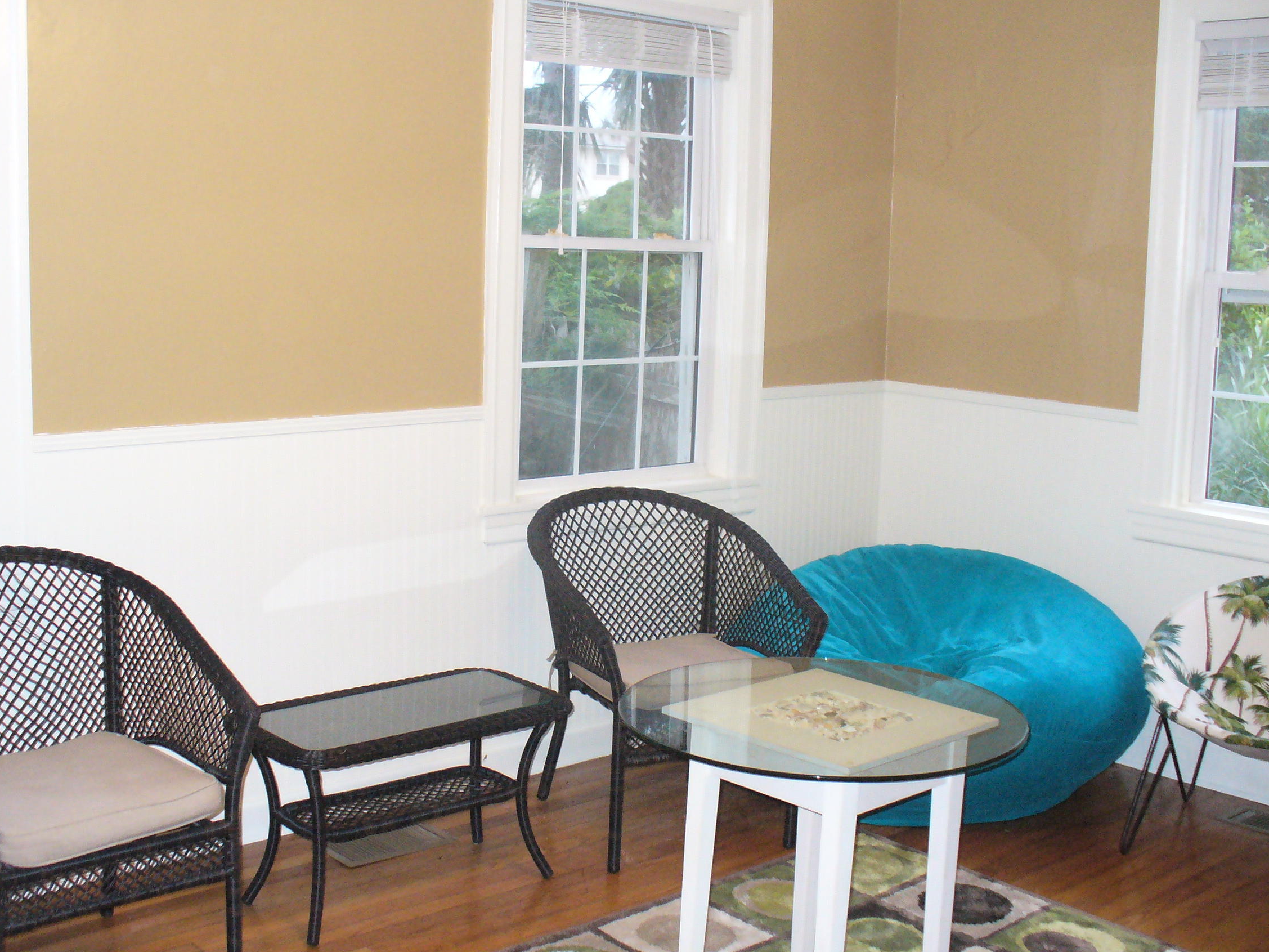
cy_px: 459
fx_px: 1540
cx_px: 596
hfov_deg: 44.8
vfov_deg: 34.3
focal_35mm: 42
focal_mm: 6.1
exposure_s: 1/30
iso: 400
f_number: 2.8
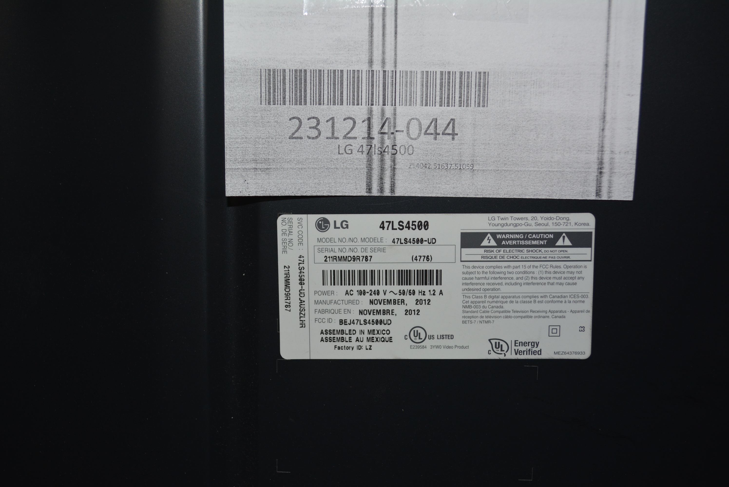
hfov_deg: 41.1
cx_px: 364
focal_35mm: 48
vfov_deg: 28.1
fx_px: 973
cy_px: 244
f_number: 4.8
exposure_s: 1/60
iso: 320
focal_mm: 32
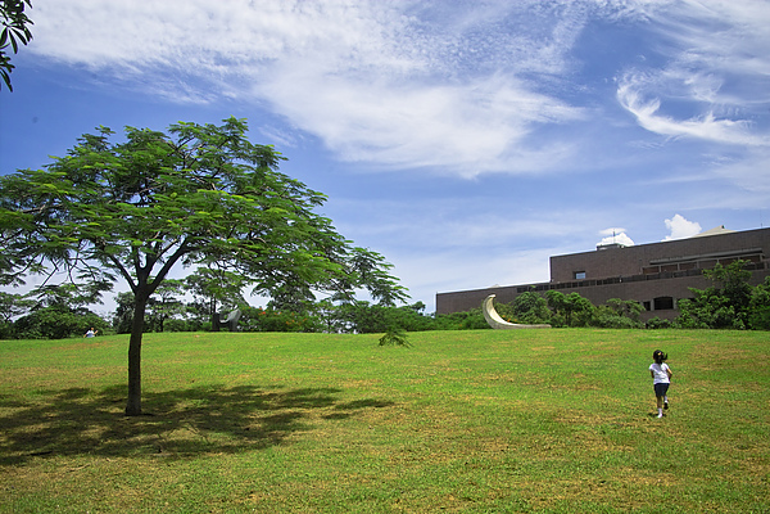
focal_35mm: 31
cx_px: 385
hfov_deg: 60.3
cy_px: 257
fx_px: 663
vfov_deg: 42.3
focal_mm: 18
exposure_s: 1/1600
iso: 100
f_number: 4.5
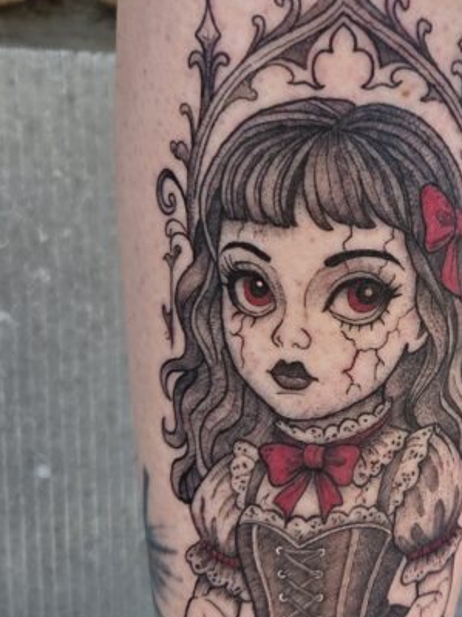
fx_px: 1050
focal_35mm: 59
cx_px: 417
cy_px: 354
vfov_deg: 32.7
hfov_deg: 24.1
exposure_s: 1/868
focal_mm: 5.4
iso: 80
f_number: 1.8
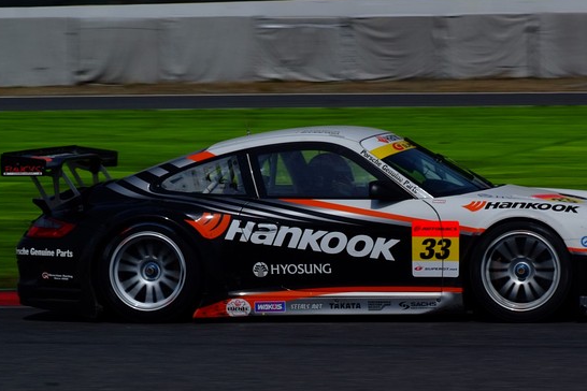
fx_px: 2902
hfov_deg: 11.5
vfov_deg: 7.7
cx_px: 356
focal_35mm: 178
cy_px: 176
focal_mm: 90
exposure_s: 1/250
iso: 100
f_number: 16
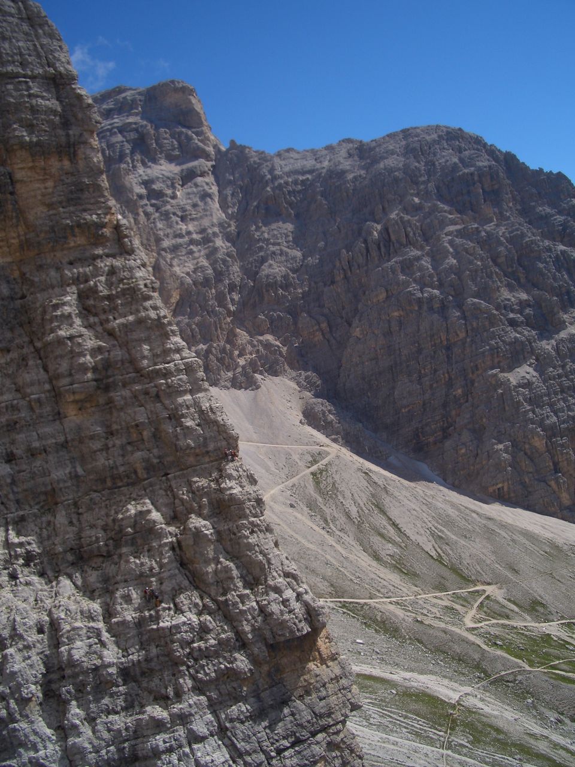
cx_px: 288
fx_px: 775
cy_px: 384
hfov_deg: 40.7
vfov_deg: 52.6
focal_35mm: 35
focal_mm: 5.8
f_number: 4.3
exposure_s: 1/500
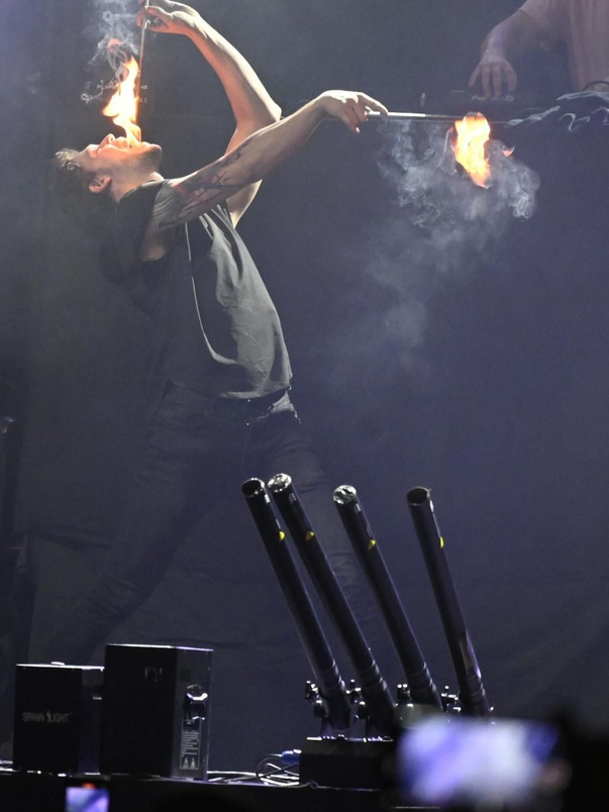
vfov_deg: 2.8
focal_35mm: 717
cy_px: 295
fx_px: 16819
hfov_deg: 2.1
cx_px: 213
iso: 4000
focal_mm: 250
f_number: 6.3
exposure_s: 1/250
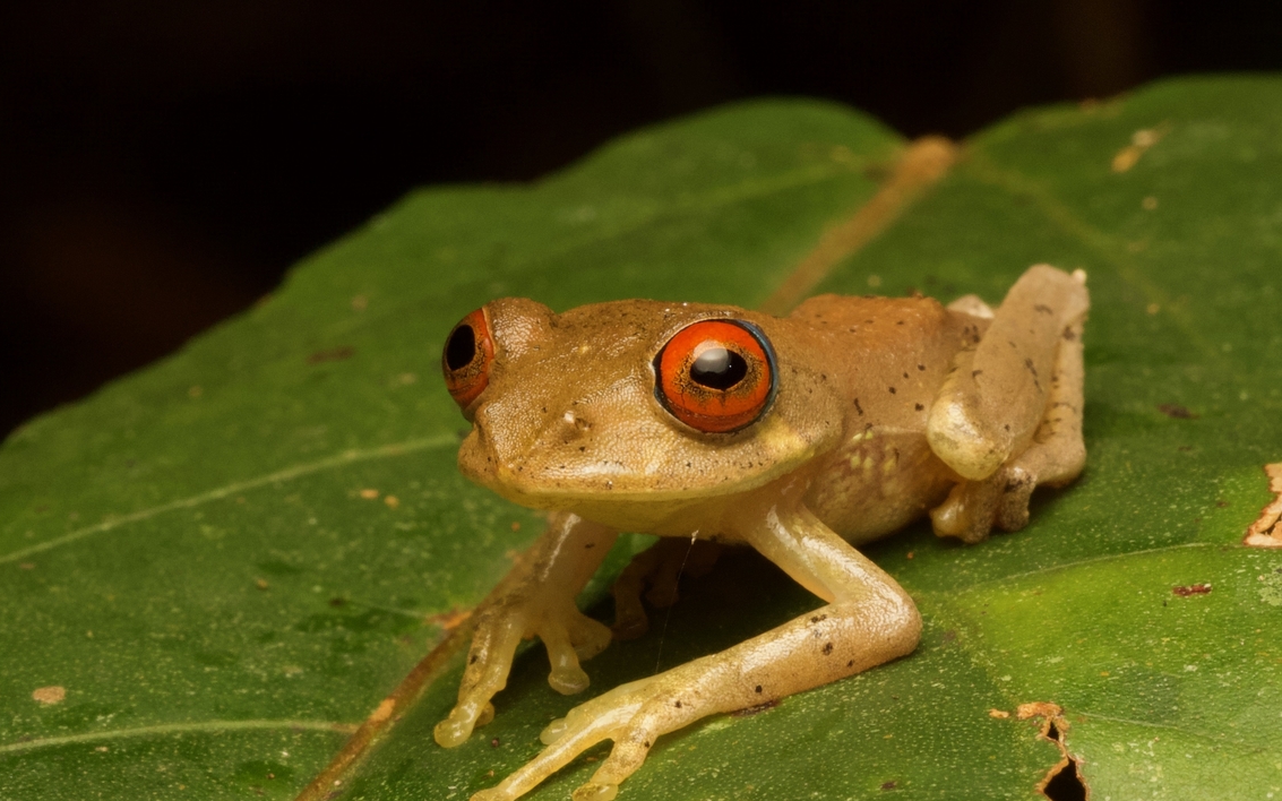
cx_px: 642
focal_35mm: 128
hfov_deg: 16.3
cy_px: 479
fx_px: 4472
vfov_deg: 10.2
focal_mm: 60
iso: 800
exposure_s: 1/125
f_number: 16
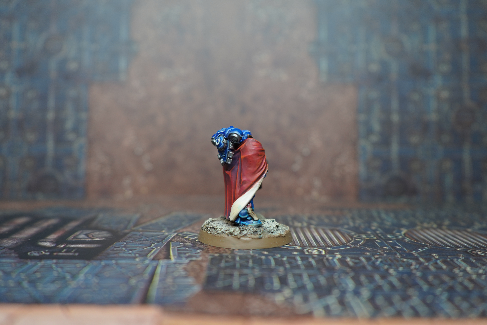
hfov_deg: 54.4
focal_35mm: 35
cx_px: 243
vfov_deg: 37.9
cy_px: 165
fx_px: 473
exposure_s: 1/160
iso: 800
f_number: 4
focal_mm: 34
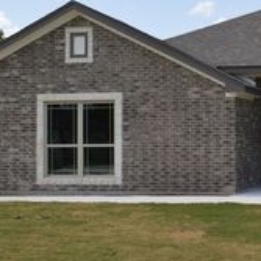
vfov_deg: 20.6
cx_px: 274
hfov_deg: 19.9
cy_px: 106
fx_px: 717
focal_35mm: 84
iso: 100
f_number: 9
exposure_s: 1/200
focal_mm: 22
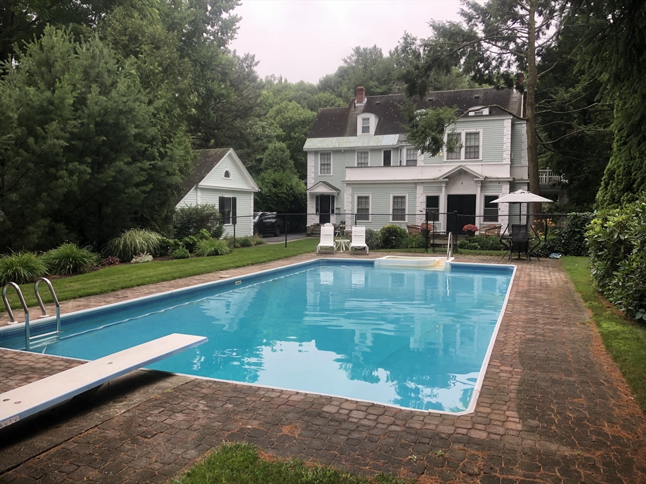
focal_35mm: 28
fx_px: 523
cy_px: 242
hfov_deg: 63.4
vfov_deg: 49.7
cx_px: 323
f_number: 1.8
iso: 20
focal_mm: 3.99
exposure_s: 1/123
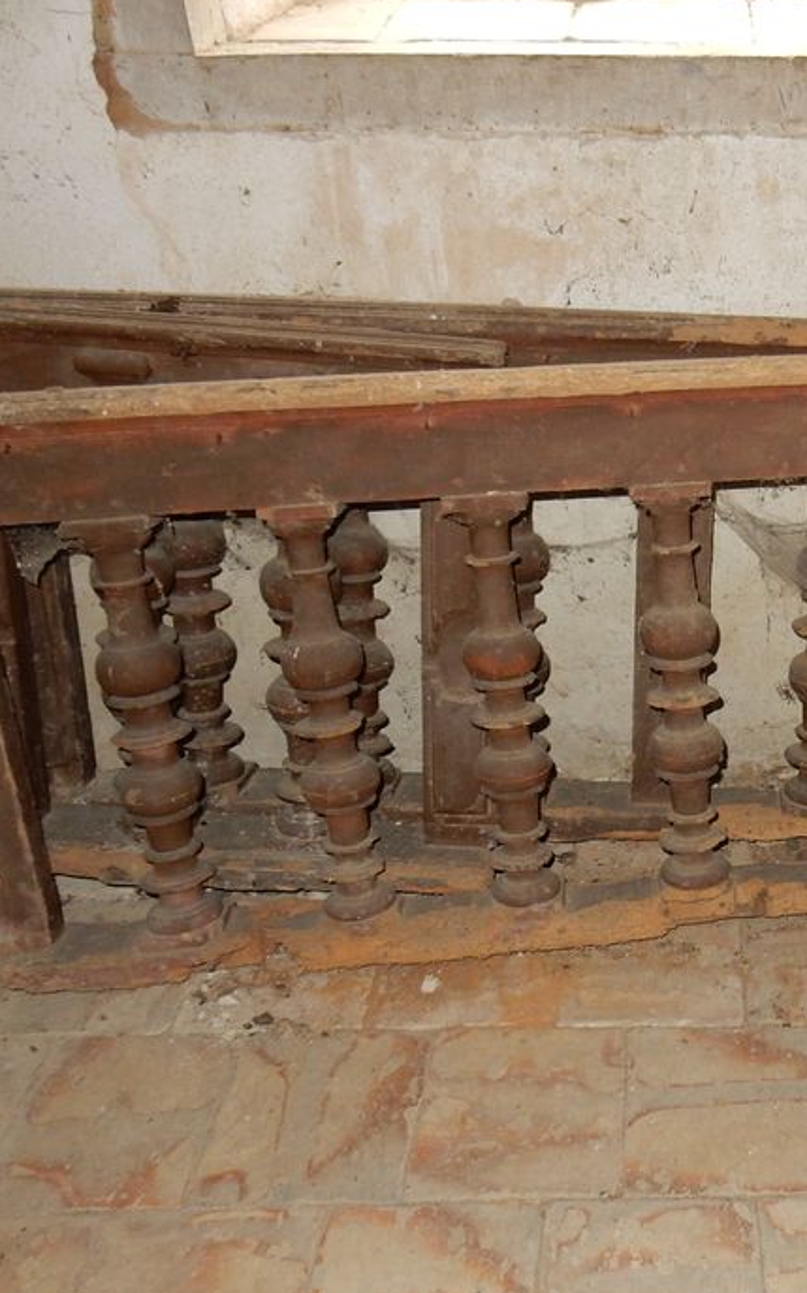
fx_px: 1268
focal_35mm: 36
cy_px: 653
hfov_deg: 33.5
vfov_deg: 54.0
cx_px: 723
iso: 200
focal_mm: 4.5
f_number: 3.7
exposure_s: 1/30
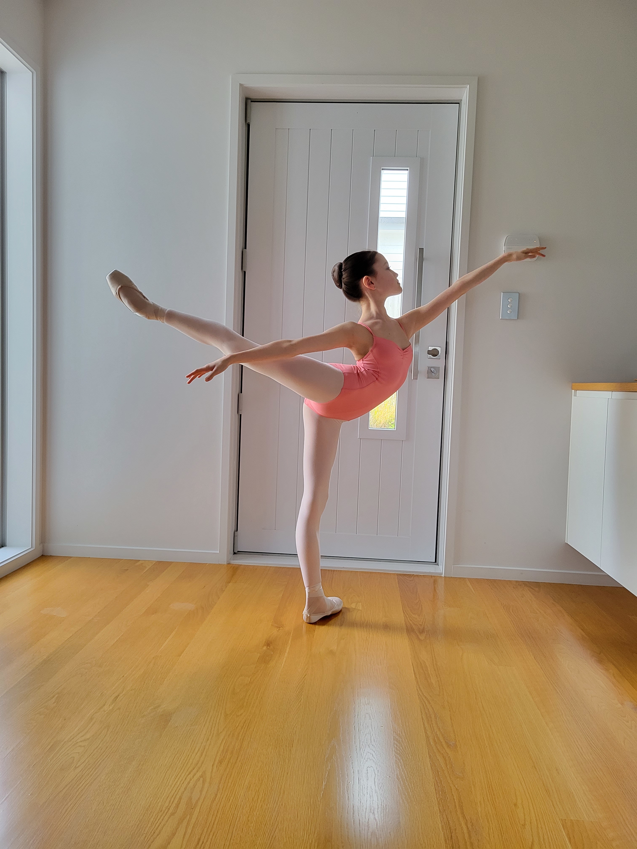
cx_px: 318
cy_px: 424
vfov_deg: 67.3
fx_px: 638
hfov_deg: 53.1
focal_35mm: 26
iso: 250
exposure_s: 1/120
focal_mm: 5.4
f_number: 1.8
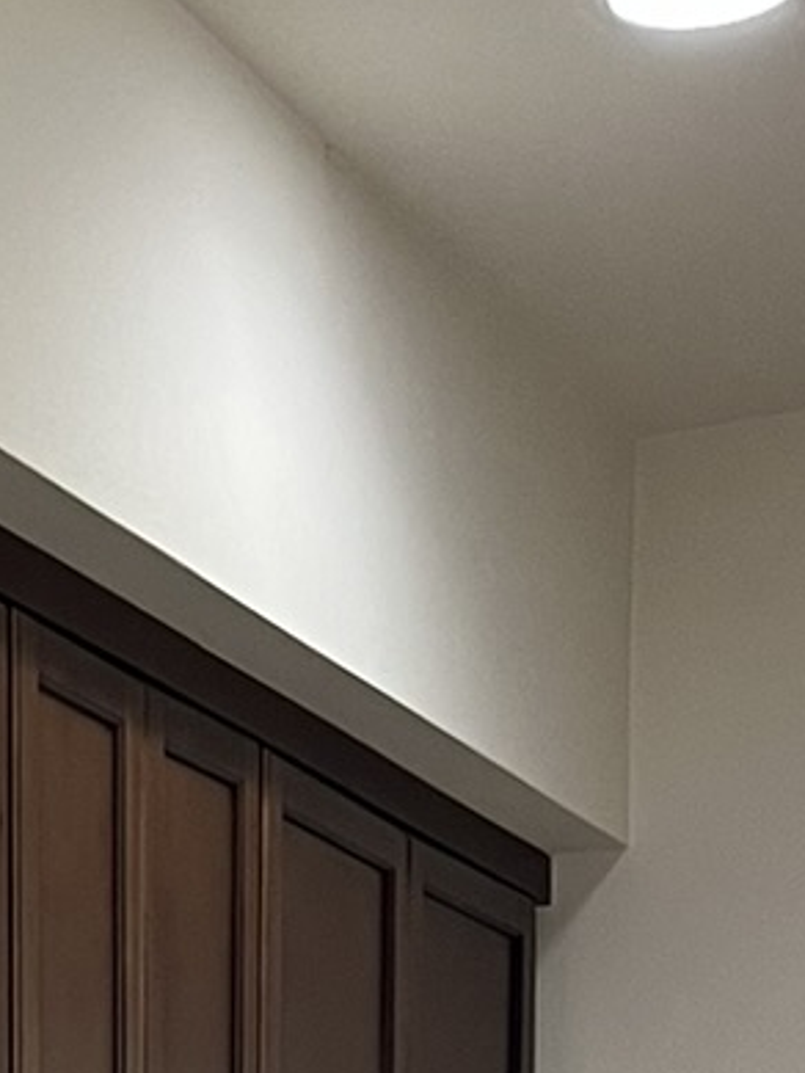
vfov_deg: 12.1
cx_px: -386
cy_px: 2414
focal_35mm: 137
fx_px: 4246
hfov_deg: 10.5
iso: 200
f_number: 1.5
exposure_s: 1/60
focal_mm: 5.7
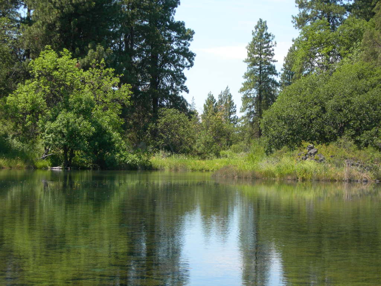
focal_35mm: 103
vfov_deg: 14.4
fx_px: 1134
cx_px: 190
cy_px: 143
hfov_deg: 19.1
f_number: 4.6
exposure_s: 1/214
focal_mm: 21.3
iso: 50
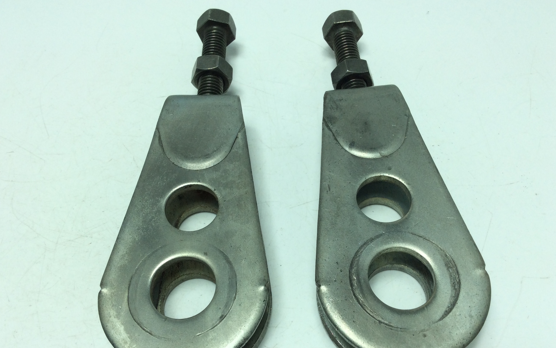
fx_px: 515
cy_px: 203
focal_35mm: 34
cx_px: 278
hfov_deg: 56.7
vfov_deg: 37.2
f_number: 2.4
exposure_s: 1/473
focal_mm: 3.3
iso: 32
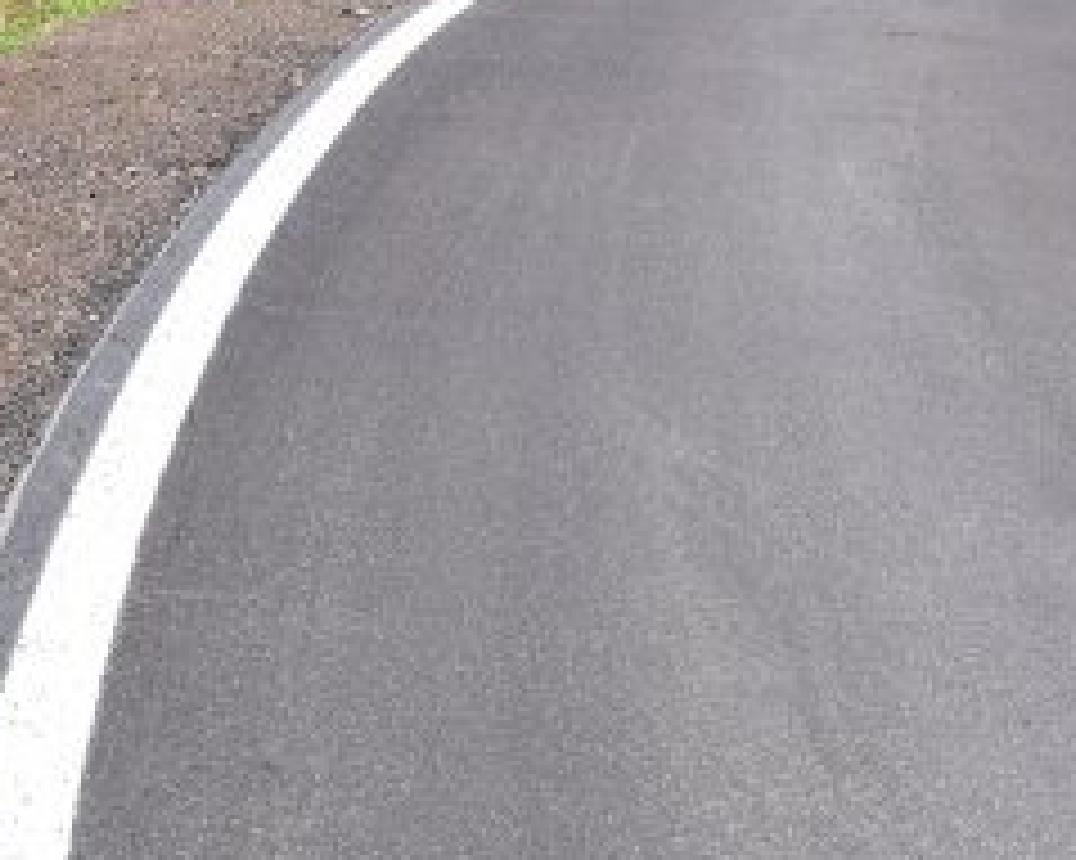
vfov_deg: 7.8
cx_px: 864
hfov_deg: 9.7
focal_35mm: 198
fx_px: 6309
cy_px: 171
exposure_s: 1/500
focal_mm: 55
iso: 400
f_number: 11
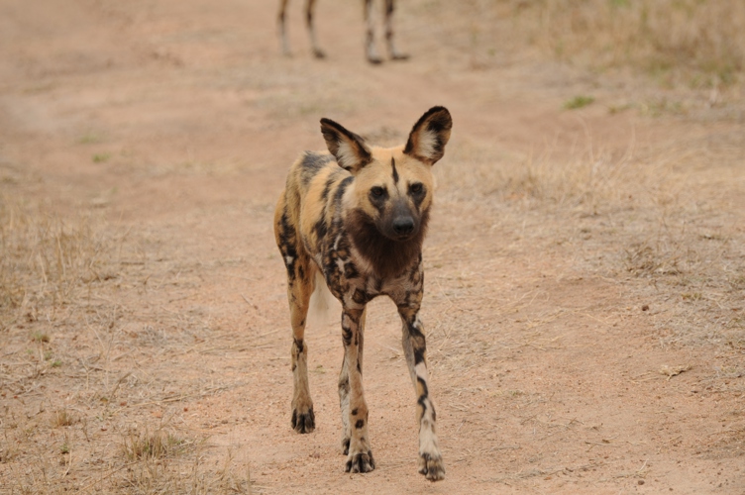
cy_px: 248
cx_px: 372
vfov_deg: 3.8
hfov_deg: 5.7
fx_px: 7443
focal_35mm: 360
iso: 200
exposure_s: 1/200
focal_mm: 240
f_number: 5.3
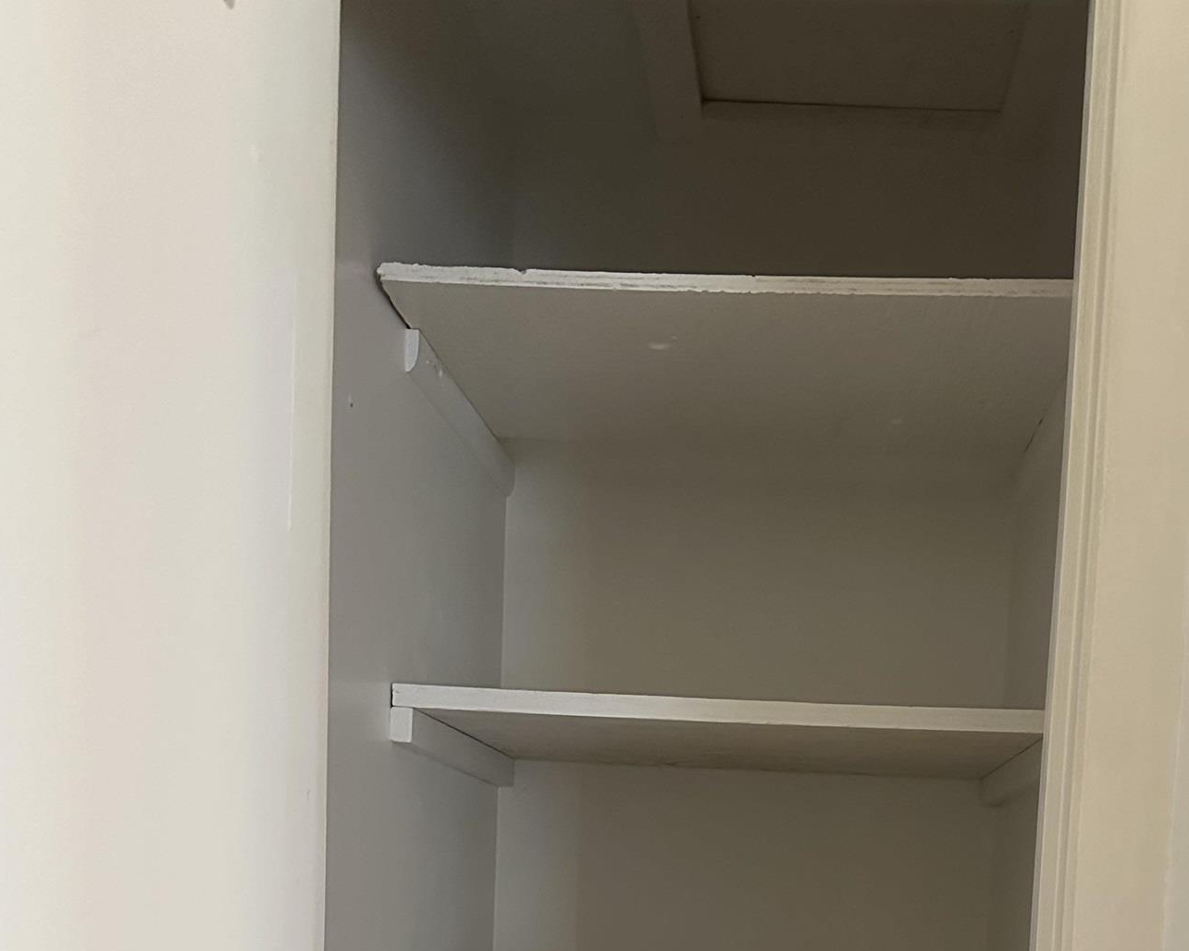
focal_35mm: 42
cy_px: 992
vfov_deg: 32.3
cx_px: 730
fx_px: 1478
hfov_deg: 43.5
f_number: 1.78
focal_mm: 6.86
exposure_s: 1/48
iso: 1000
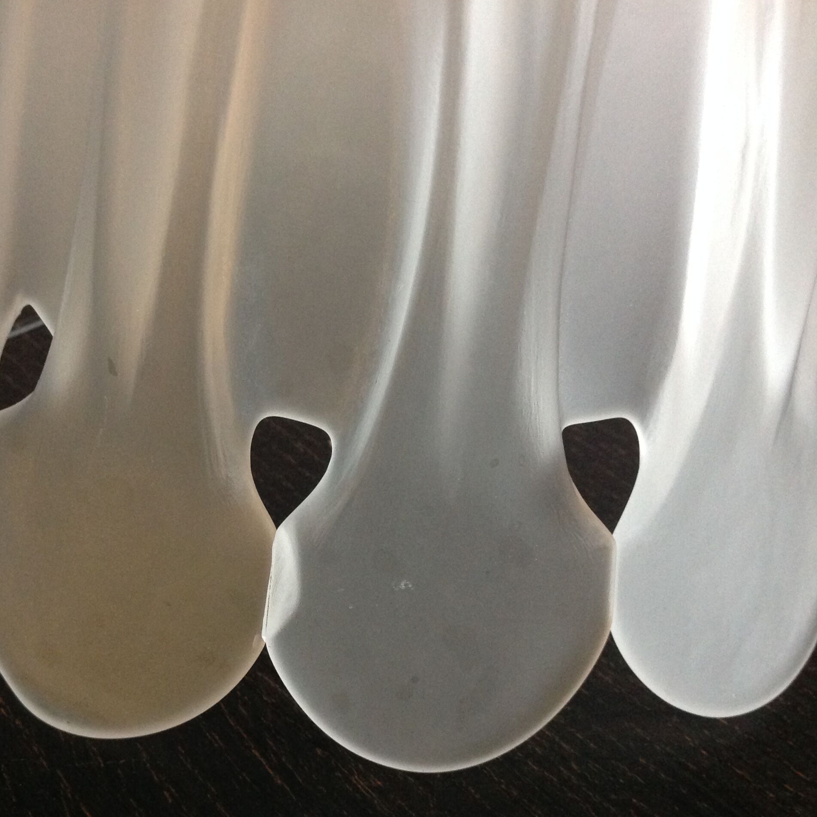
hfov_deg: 39.7
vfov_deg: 40.0
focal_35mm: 42
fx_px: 1122
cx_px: 288
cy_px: 410
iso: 320
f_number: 2.4
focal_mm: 4.28
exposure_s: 1/15
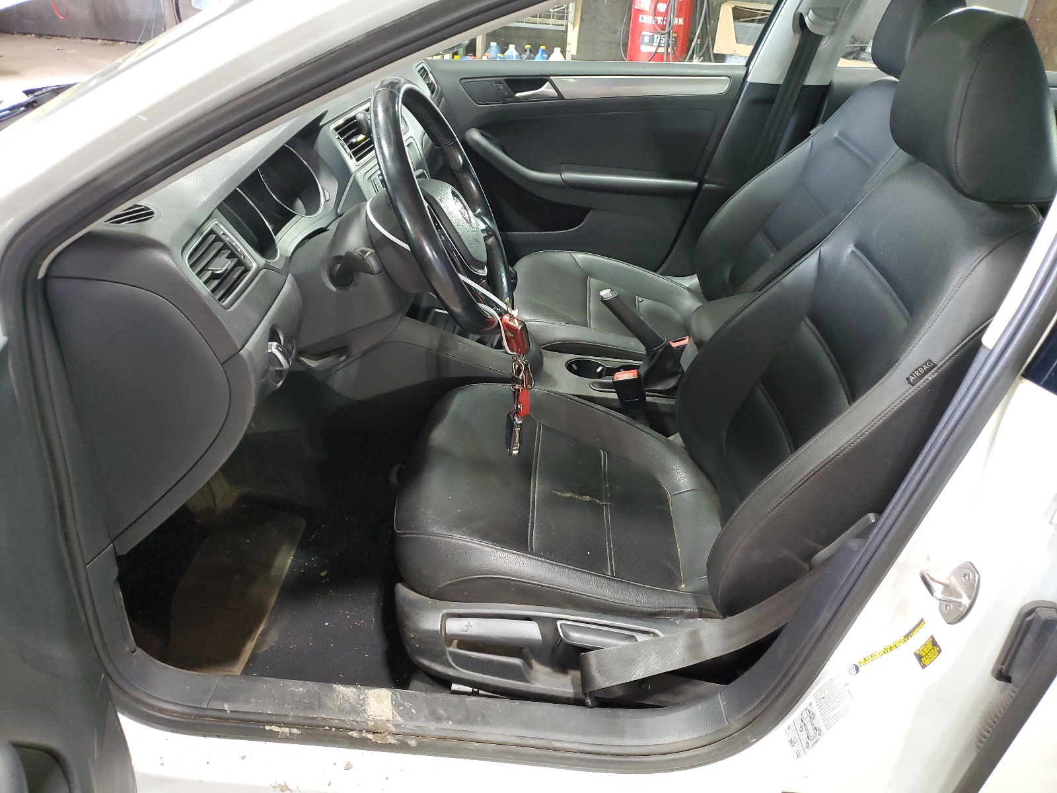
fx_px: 794
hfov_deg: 67.3
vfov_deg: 53.1
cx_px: 528
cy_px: 396
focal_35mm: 26
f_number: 1.5
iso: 224
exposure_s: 1/60.2
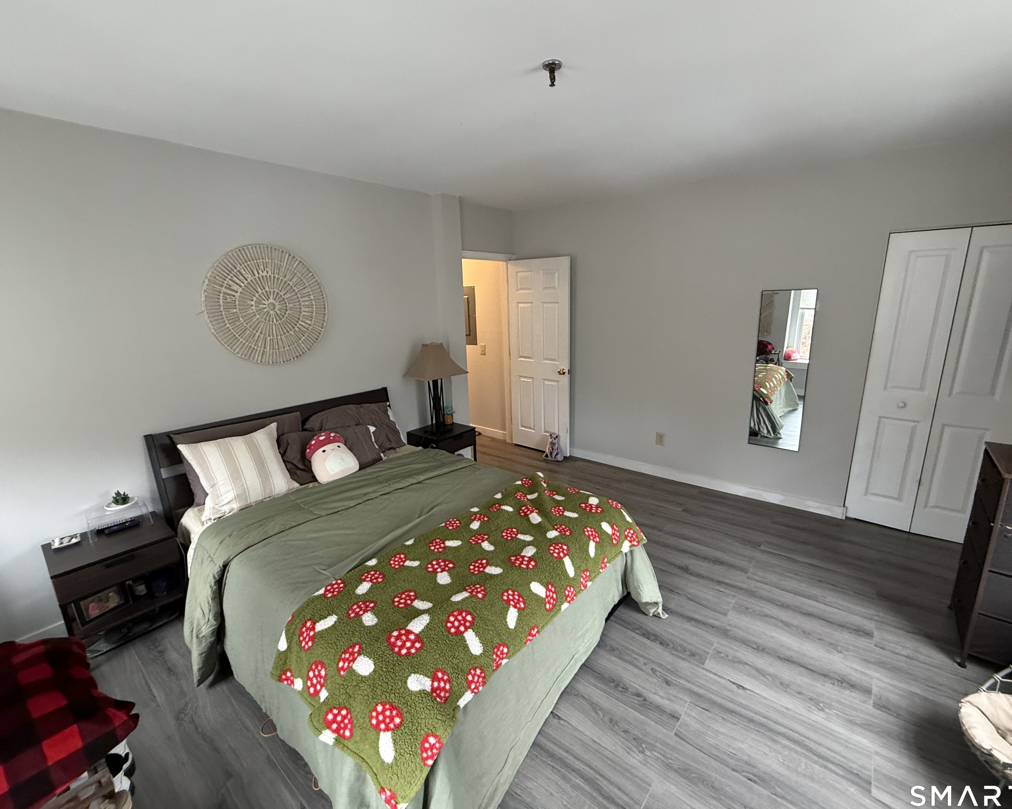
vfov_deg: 84.0
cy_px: 399
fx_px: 449
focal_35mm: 15
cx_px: 520
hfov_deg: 96.8
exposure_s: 1/63
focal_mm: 2.22
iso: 400
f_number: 2.2
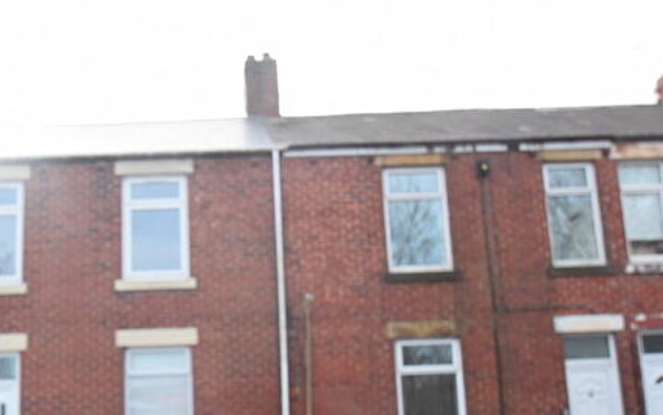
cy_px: 306
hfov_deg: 54.3
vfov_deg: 35.6
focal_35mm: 35
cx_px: 226
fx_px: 633
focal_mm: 14
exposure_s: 1/250
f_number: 8
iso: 320
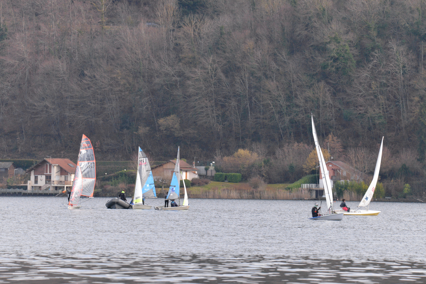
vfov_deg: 4.0
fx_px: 4025
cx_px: 213
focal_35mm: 340
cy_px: 142
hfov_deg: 6.1
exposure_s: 1/1600
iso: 4000
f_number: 11
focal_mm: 340
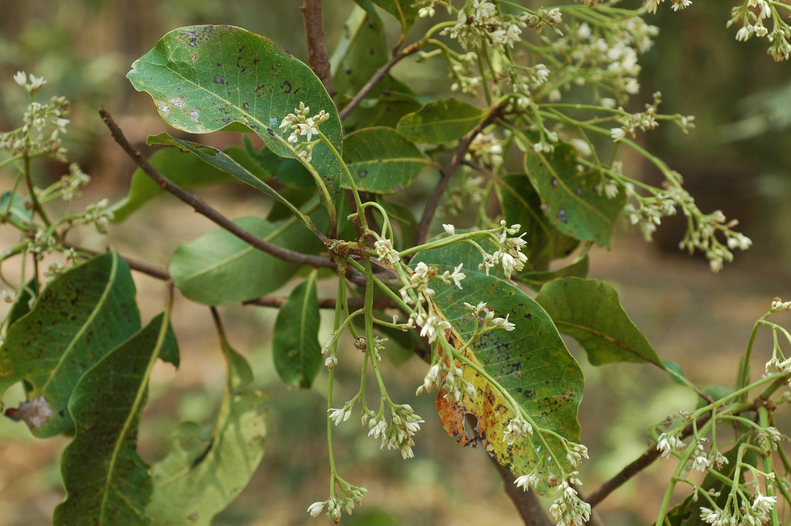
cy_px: 263
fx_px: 1976
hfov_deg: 22.6
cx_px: 396
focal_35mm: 90
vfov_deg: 15.2
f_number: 5.6
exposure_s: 1/250
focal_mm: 60
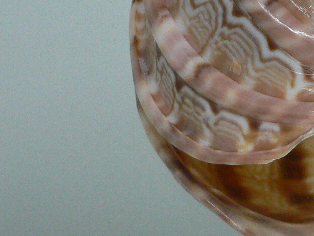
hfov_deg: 21.2
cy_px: -51
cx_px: 294
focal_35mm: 90
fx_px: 816
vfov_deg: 15.8
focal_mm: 4.6
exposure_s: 1/60
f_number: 2.8
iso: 200
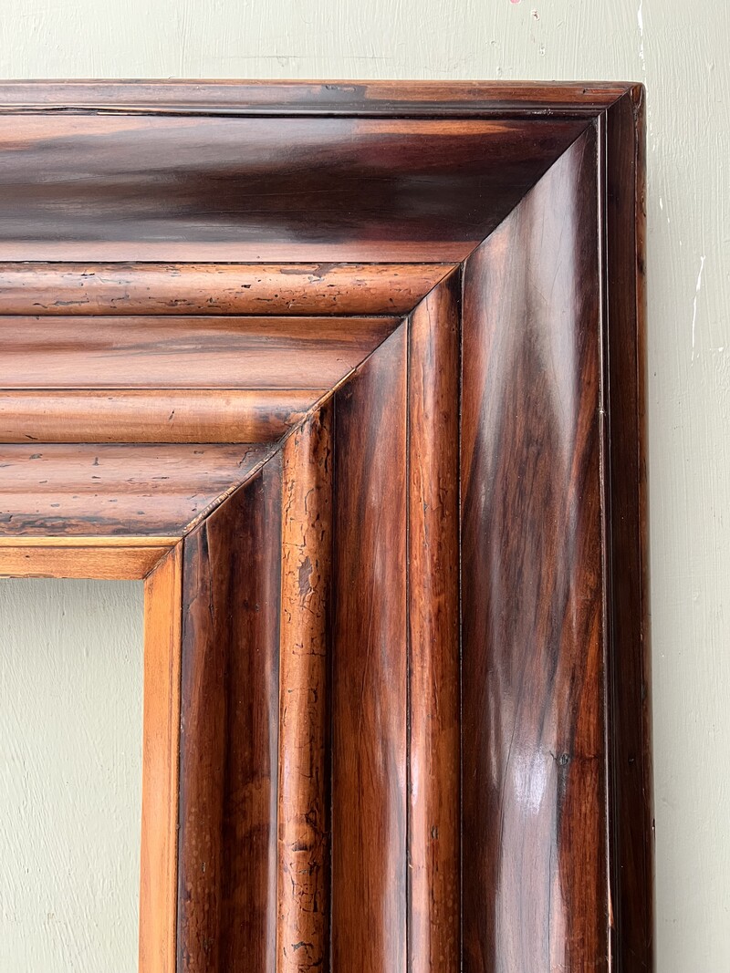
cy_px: 486
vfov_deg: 67.3
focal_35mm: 26
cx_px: 365
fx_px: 731
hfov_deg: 53.1
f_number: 1.5
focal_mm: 5.7
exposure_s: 1/60
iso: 250
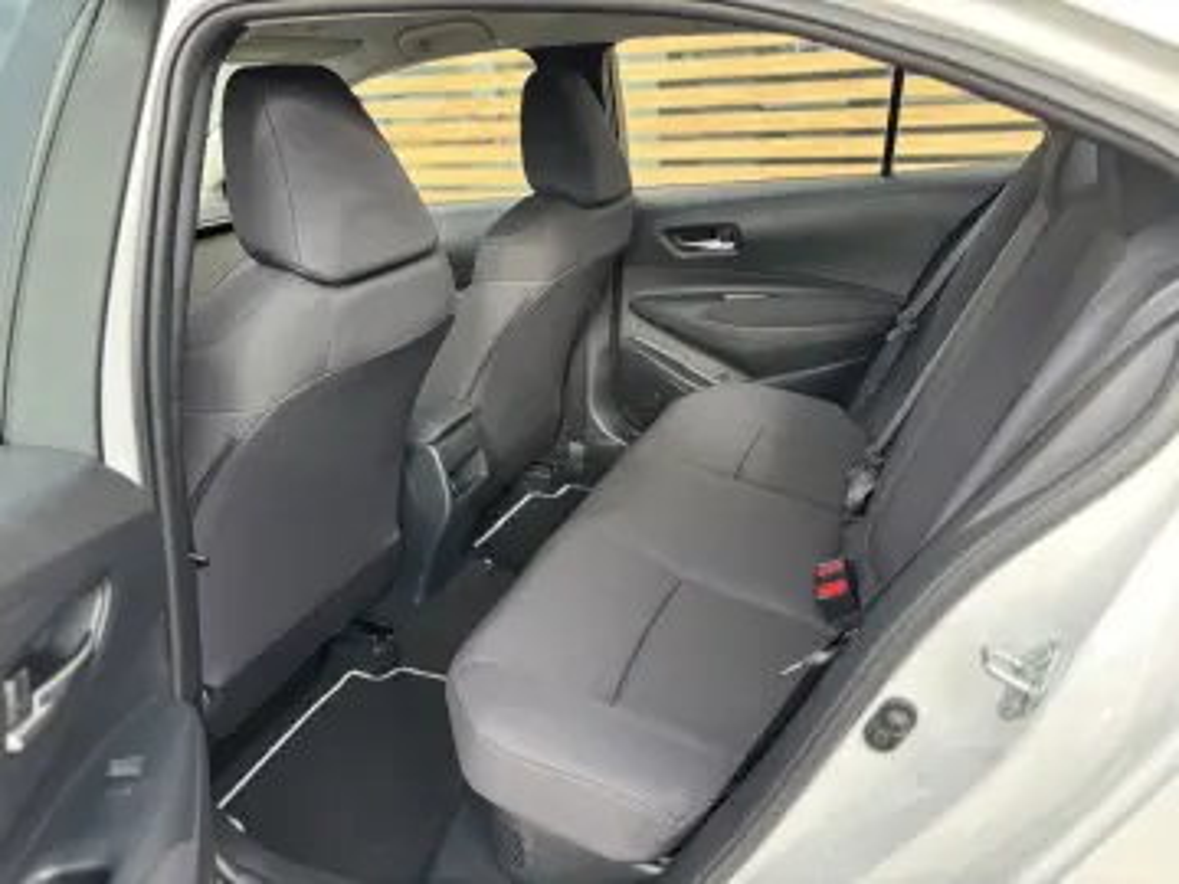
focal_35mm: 26
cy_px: 442
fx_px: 886
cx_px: 590
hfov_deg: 67.3
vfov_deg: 53.1
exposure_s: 1/167
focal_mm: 5.96
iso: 50
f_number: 1.6
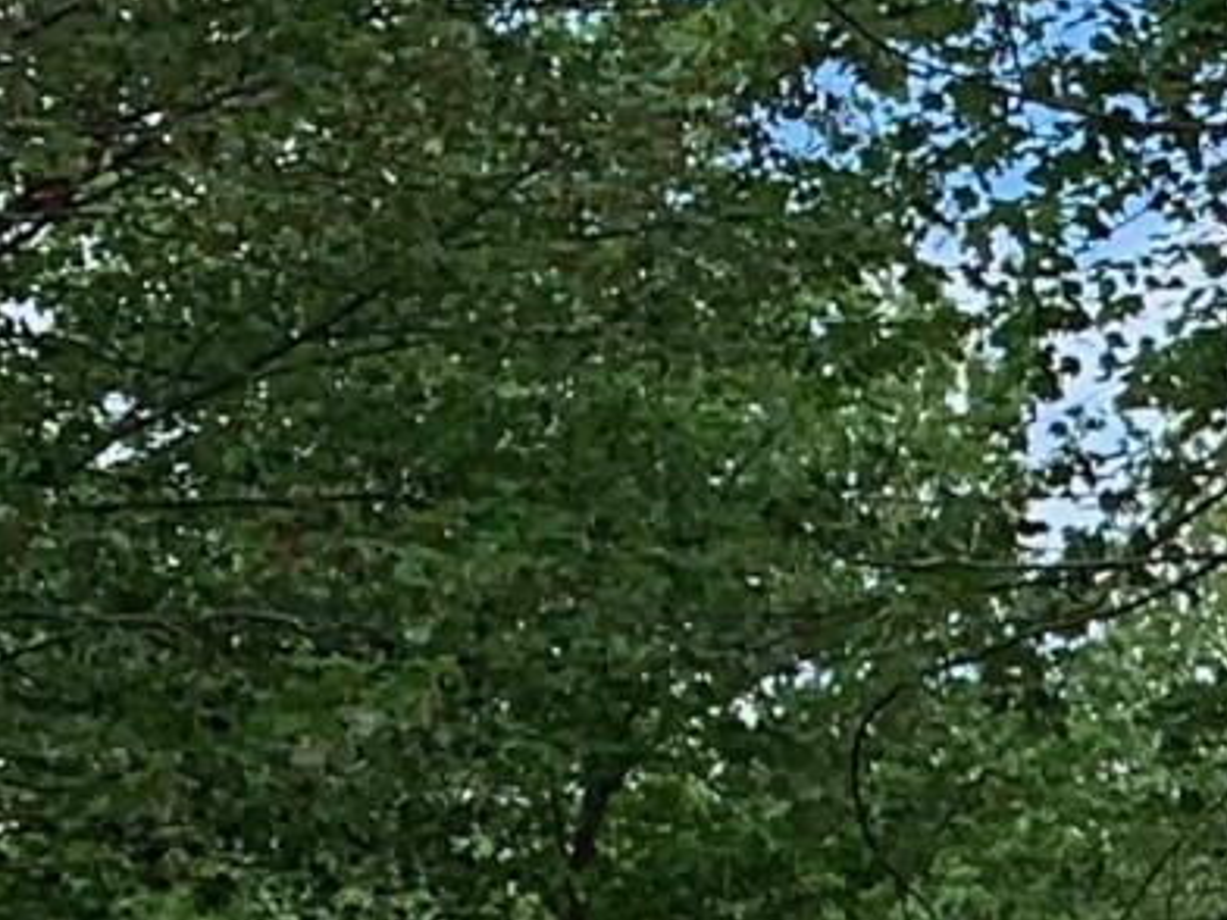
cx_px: 3938
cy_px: 2140
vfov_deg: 7.1
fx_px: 7054
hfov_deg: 8.2
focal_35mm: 199
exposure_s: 1/887
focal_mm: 4.25
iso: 25
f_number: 1.8
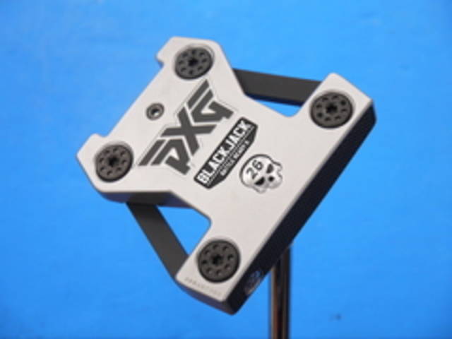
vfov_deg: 17.6
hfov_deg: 23.3
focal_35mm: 84
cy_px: 170
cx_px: 226
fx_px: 1097
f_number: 5.6
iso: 500
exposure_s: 1/80
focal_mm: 42
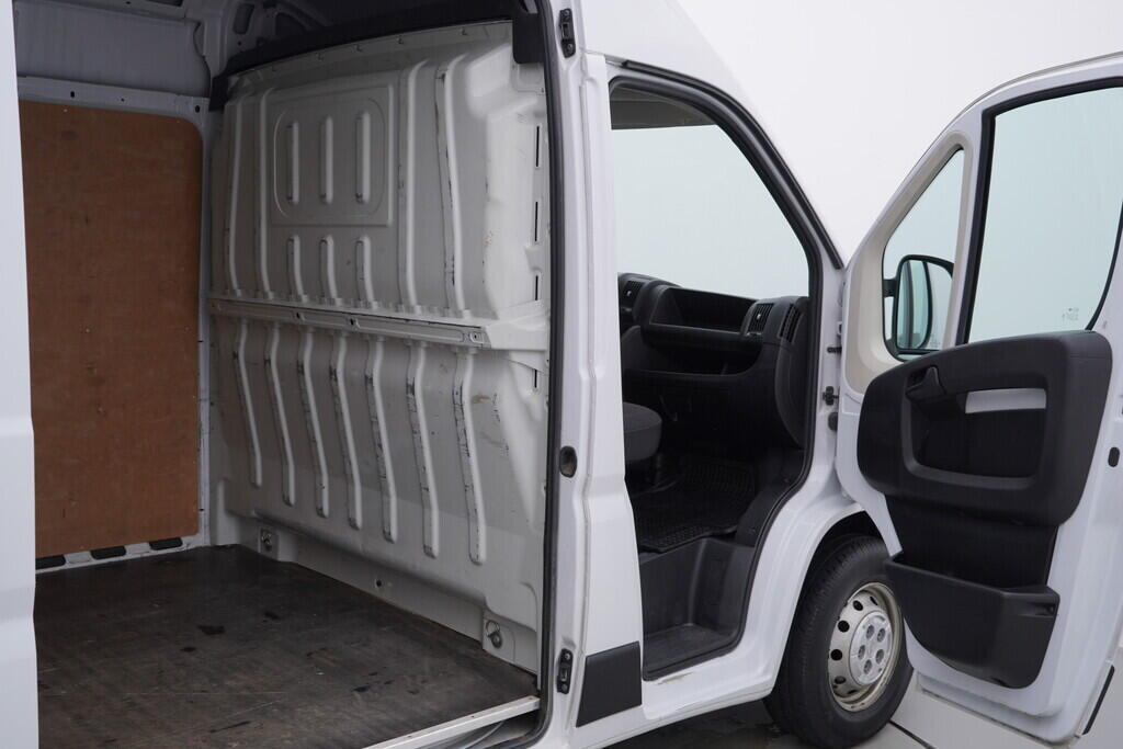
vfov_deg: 36.9
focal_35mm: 36
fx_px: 1123
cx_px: 562
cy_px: 374
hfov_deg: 53.1
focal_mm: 24
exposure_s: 1/80
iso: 125
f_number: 4
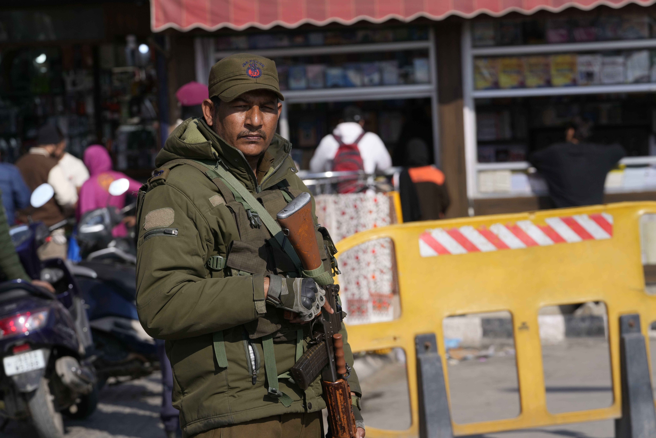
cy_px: 219
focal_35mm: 147
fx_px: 2678
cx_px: 328
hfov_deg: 14.0
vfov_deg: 9.3
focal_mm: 147
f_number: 8
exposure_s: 1/1250
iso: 400
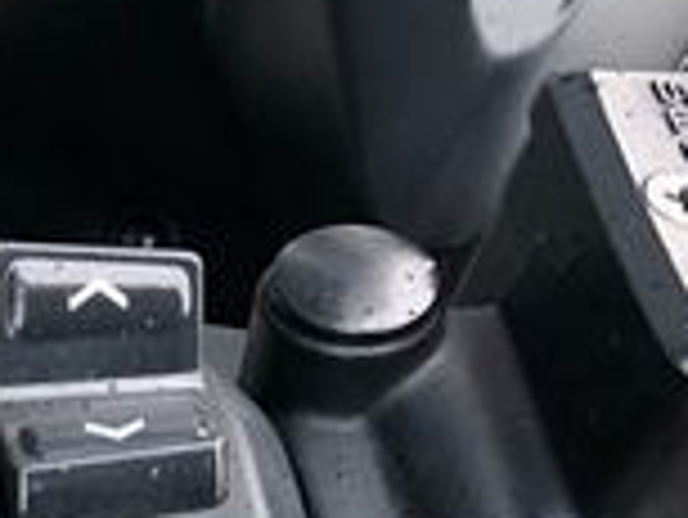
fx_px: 2327
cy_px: 797
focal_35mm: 117
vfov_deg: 12.0
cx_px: -670
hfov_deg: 14.2
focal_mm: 3.99
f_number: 1.8
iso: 64
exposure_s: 1/15
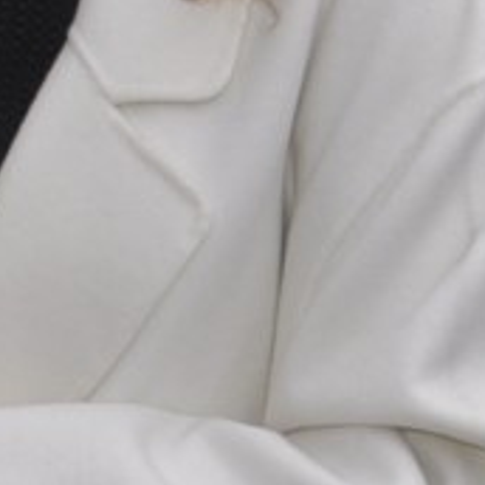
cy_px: -110
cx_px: -612
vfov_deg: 6.0
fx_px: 4581
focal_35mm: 289
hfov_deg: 5.9
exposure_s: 1/200
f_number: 10
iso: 200
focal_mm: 24
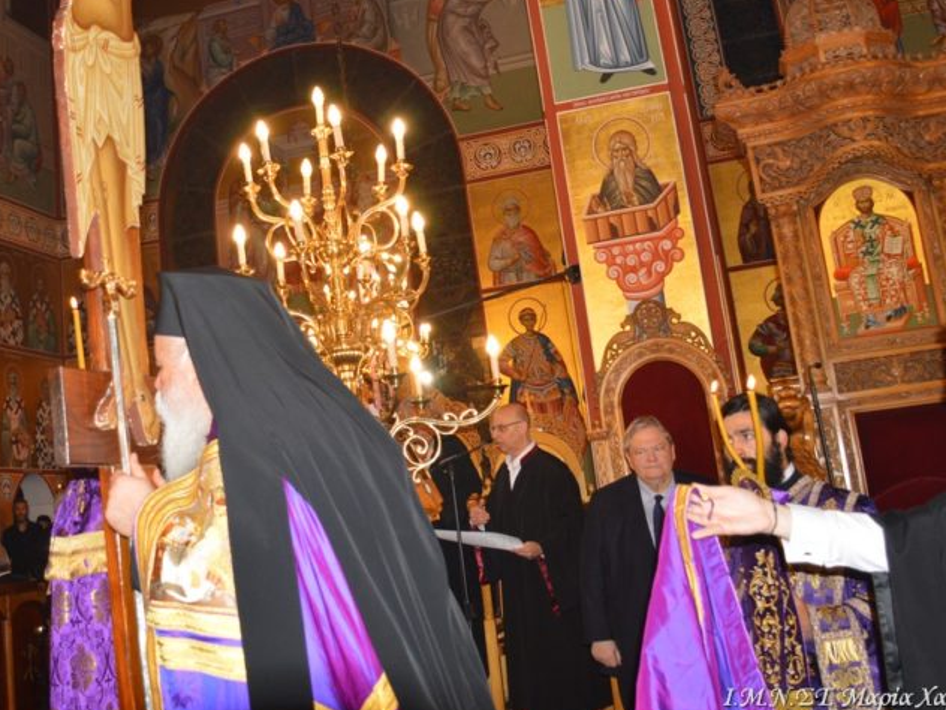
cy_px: 212
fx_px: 1148
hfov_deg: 44.2
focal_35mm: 42
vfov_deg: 33.9
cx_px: 323
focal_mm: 18
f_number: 4
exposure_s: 1/60
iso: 400
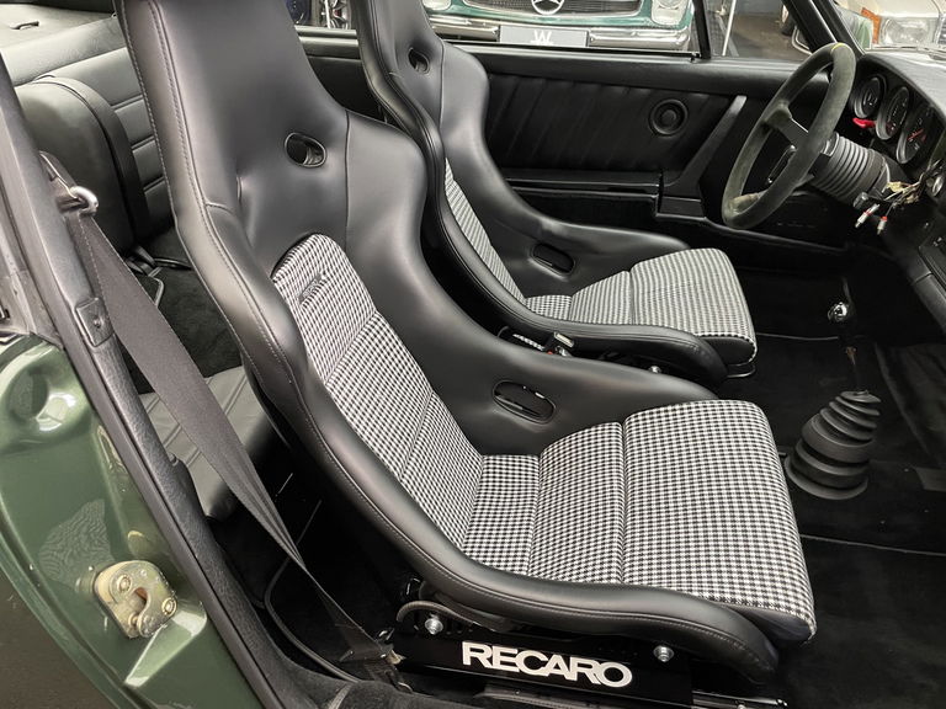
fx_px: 711
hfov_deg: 67.3
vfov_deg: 53.1
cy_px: 354
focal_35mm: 26
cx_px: 473
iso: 320
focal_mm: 4.2
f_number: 1.6
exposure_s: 1/50
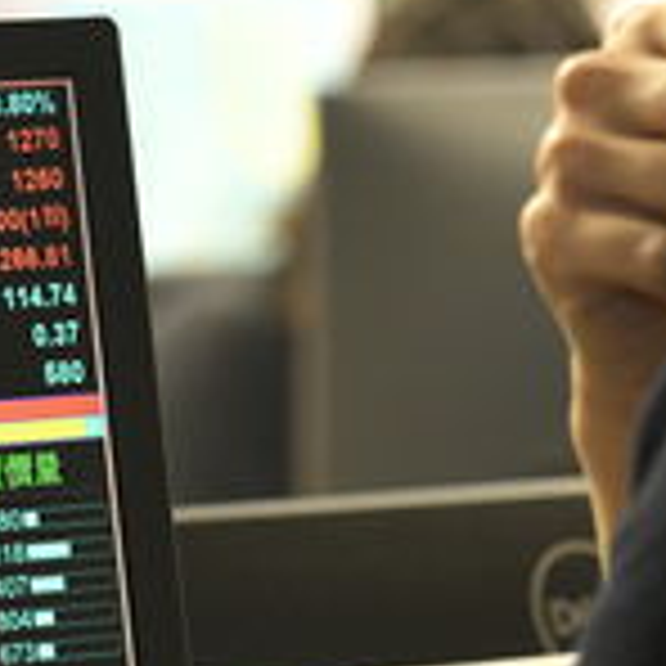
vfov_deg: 3.9
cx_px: -76
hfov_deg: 3.9
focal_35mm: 449
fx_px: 9773
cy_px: 400
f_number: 5.6
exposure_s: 1/40
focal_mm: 130
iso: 1600
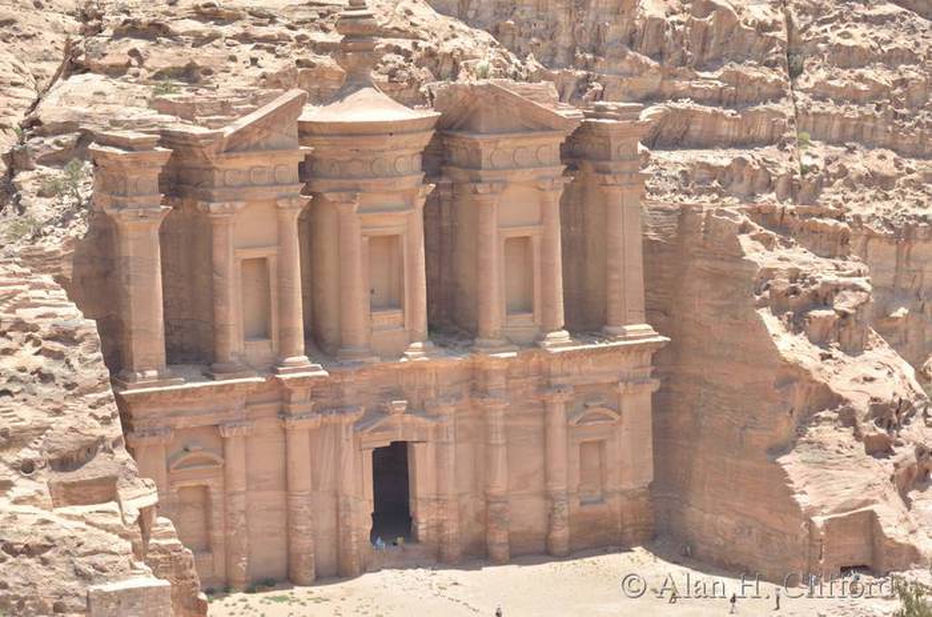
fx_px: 2712
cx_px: 466
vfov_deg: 13.0
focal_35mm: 105
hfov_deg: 19.5
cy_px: 308
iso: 100
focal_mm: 70
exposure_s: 1/200
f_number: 7.1
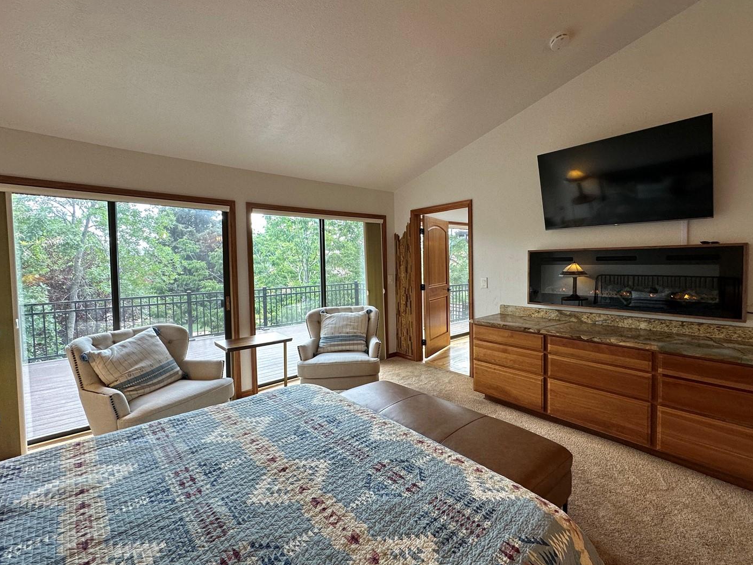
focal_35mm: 16
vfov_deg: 78.1
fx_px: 348
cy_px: 276
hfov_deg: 94.2
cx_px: 411
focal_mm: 2.22
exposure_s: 1/120
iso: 125
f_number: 2.2
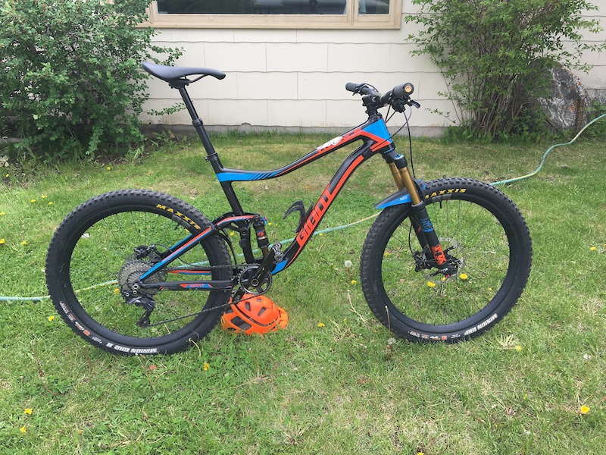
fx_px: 508
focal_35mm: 29
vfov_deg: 48.2
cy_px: 228
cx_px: 303
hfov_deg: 61.7
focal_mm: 4.15
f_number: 2.2
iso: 25
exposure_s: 1/373
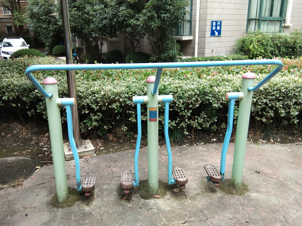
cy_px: 113
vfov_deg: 45.4
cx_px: 151
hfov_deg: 58.4
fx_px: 270
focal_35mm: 31
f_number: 2.2
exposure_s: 1/111
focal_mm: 3.69
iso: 50
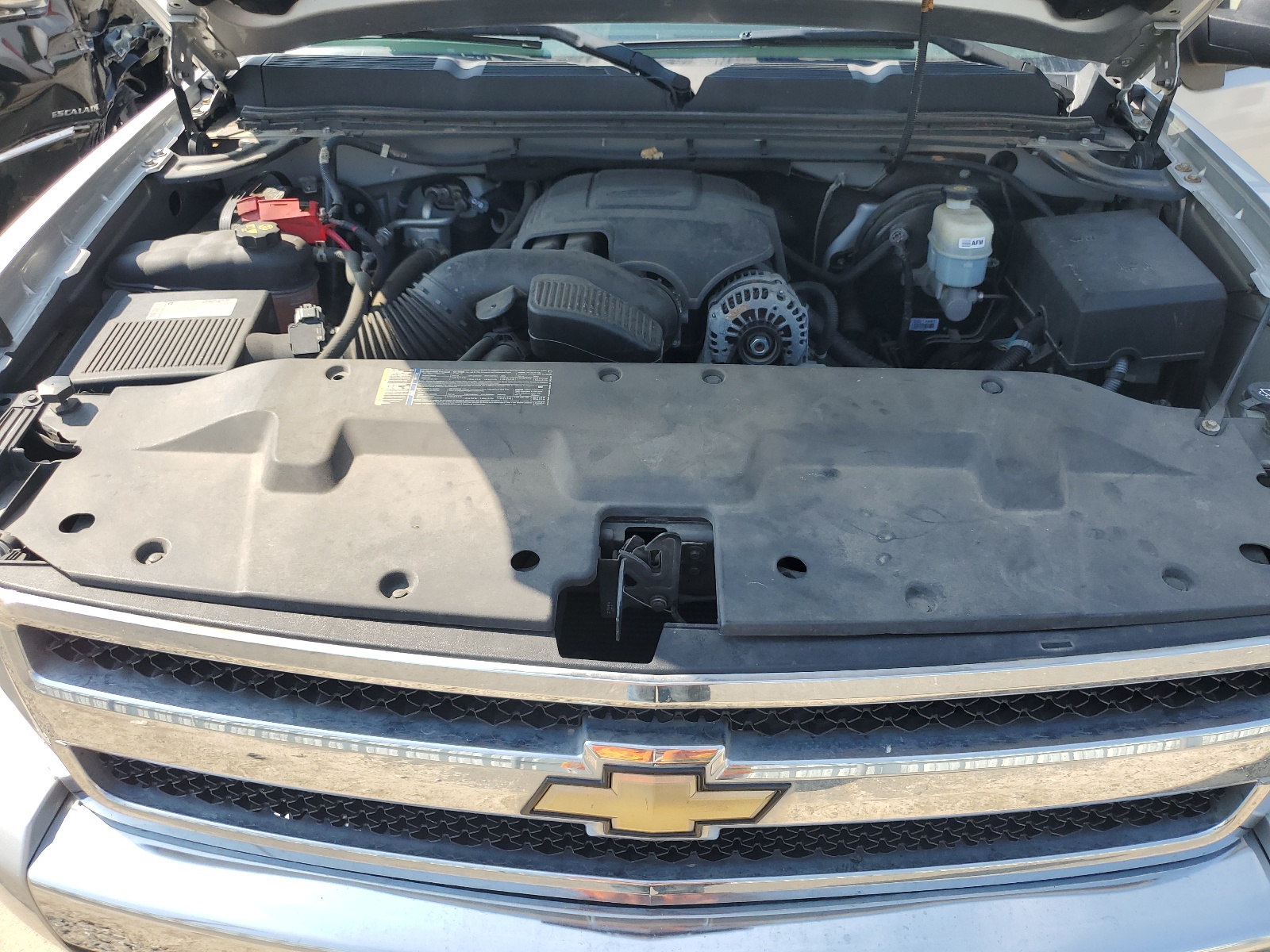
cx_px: 635
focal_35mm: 26
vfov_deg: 53.1
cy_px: 476
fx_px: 954
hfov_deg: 67.3
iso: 50
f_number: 1.5
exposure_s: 1/1111
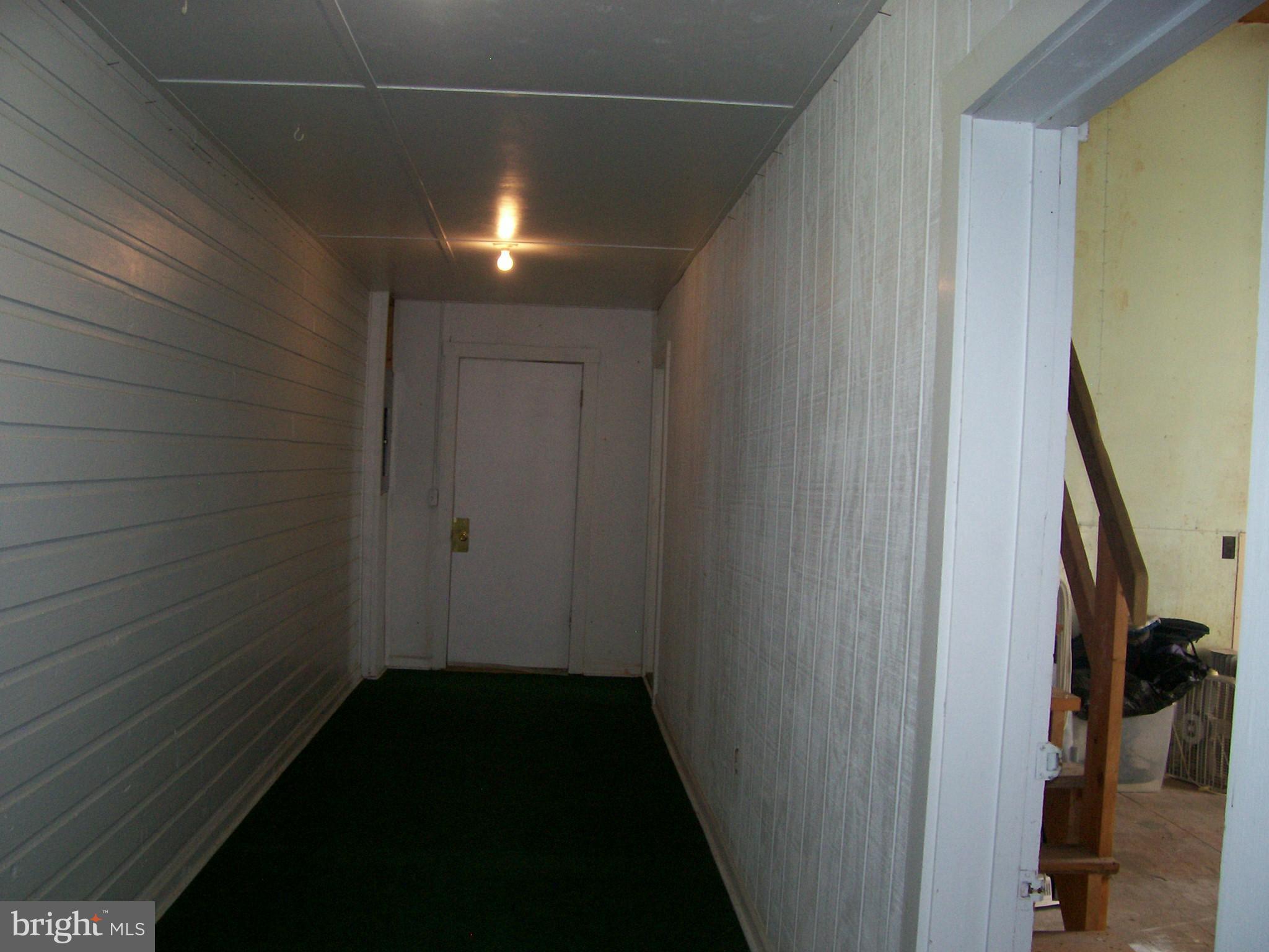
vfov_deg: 41.8
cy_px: 476
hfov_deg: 54.0
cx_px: 634
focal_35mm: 34
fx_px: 1246
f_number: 2.7
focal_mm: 5.6
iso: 140
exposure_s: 1/112
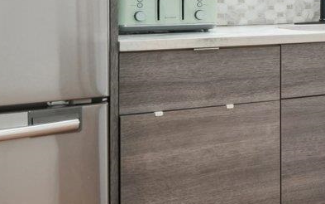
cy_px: -30
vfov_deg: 14.9
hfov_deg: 16.6
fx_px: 753
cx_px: 690
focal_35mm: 85
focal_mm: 16
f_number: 8
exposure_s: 1/20
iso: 640
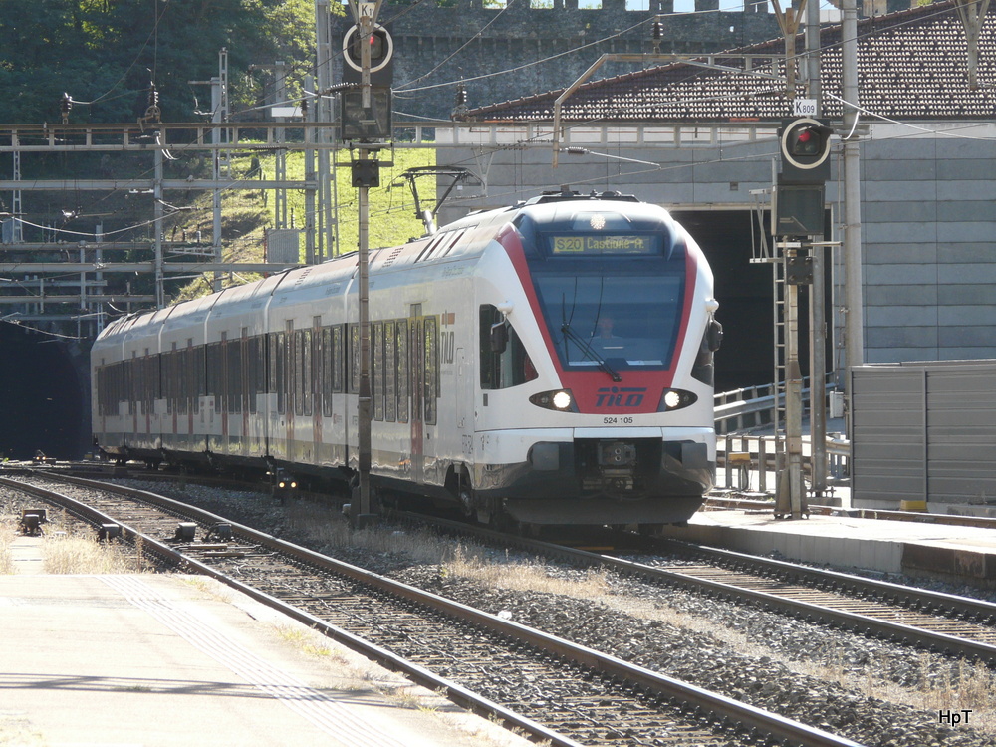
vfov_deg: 6.8
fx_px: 6272
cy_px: 374
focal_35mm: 218
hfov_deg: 9.1
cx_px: 498
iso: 100
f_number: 4
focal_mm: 35.9
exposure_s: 1/200
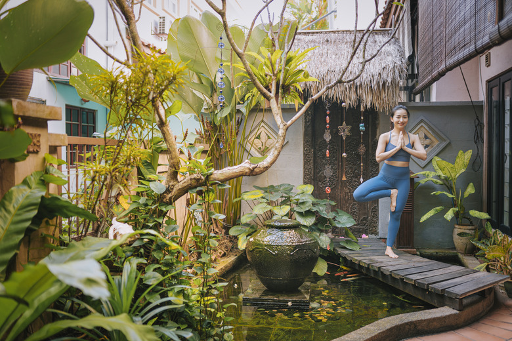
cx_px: 256
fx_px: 498
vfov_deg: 37.9
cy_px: 170
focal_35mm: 35
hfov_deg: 54.4
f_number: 1.4
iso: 125
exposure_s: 1/160
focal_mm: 35
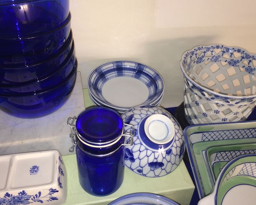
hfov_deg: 49.1
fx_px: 280
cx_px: 122
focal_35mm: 37
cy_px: 89
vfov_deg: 40.1
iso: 32
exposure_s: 1/40
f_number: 2.2
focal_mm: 4.12
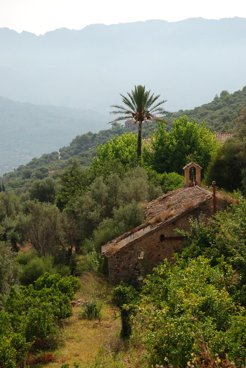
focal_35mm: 78
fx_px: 797
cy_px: 184
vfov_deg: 26.0
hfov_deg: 17.6
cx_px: 123
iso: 100
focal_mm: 52
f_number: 8
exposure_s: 1/250
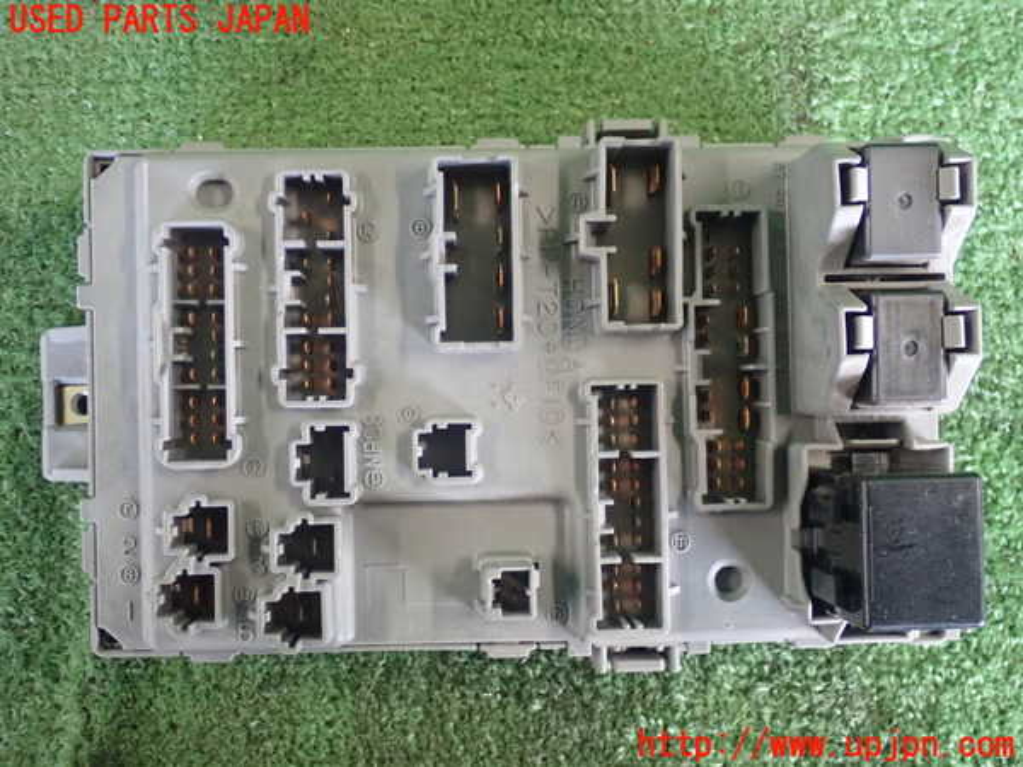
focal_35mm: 46
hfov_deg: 41.2
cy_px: 384
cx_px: 512
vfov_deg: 31.5
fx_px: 1359
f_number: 3.1
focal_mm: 8.41
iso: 1250
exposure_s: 1/50
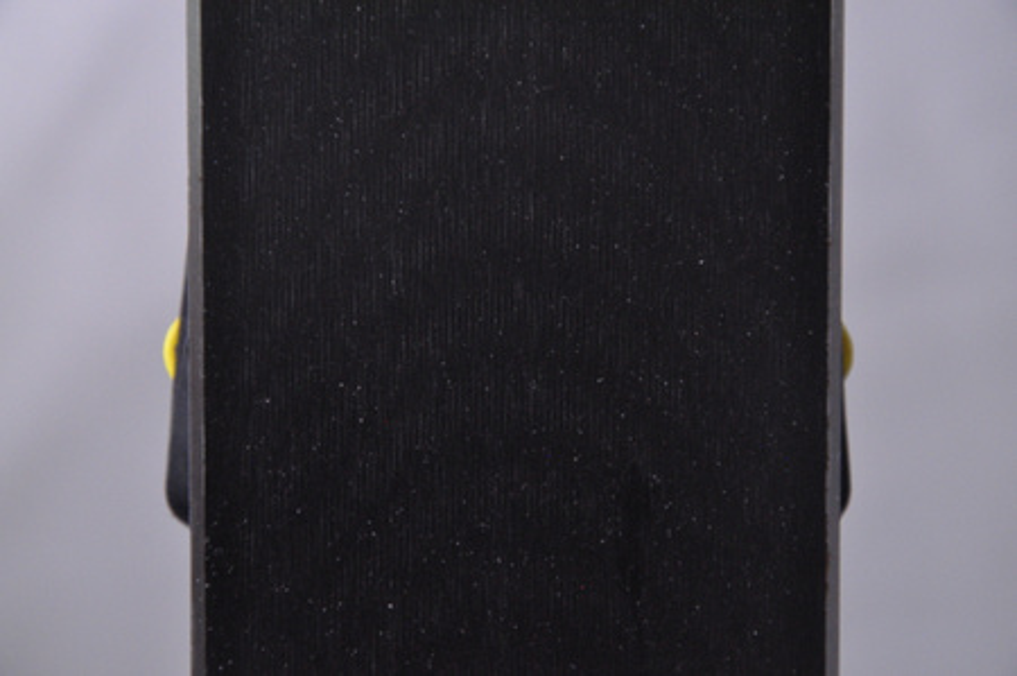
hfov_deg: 13.1
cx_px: 508
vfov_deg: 8.7
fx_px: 4444
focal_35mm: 158
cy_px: 338
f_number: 9.5
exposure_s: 1/125
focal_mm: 105
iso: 3200
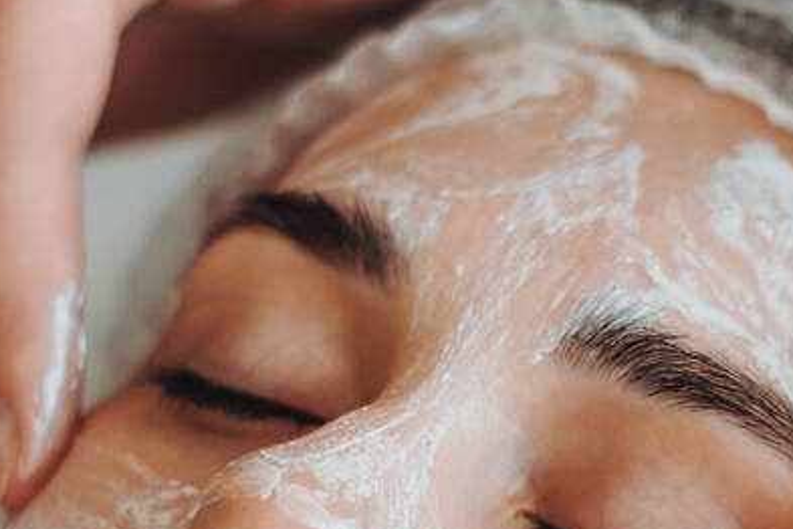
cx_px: 835
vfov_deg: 7.2
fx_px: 4207
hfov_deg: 10.7
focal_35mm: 191
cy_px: 535
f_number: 2.2
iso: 320
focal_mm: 50
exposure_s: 1/400
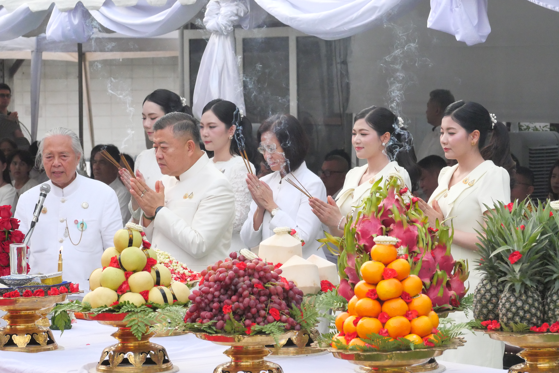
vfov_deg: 9.5
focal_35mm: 145
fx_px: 2253
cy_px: 186
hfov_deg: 14.1
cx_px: 280
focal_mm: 70
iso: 4000
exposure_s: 1/4000
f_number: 7.1
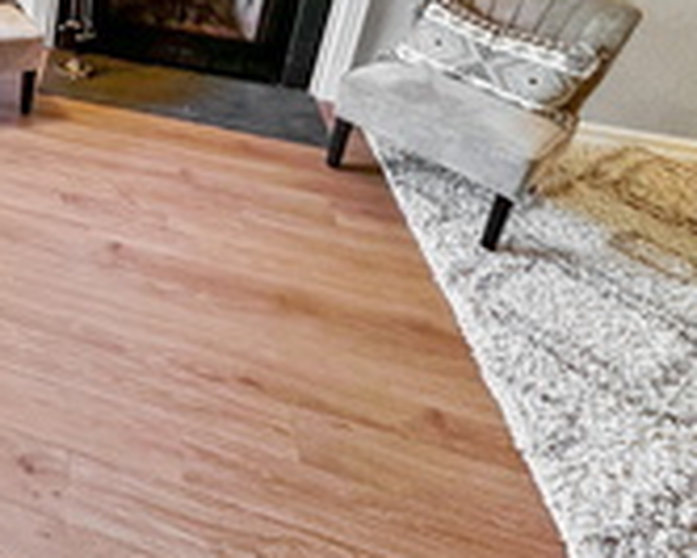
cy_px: -34
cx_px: -84
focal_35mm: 33
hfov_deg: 41.9
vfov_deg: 38.2
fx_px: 681
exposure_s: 1/120
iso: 250
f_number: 2.2
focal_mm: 2.22
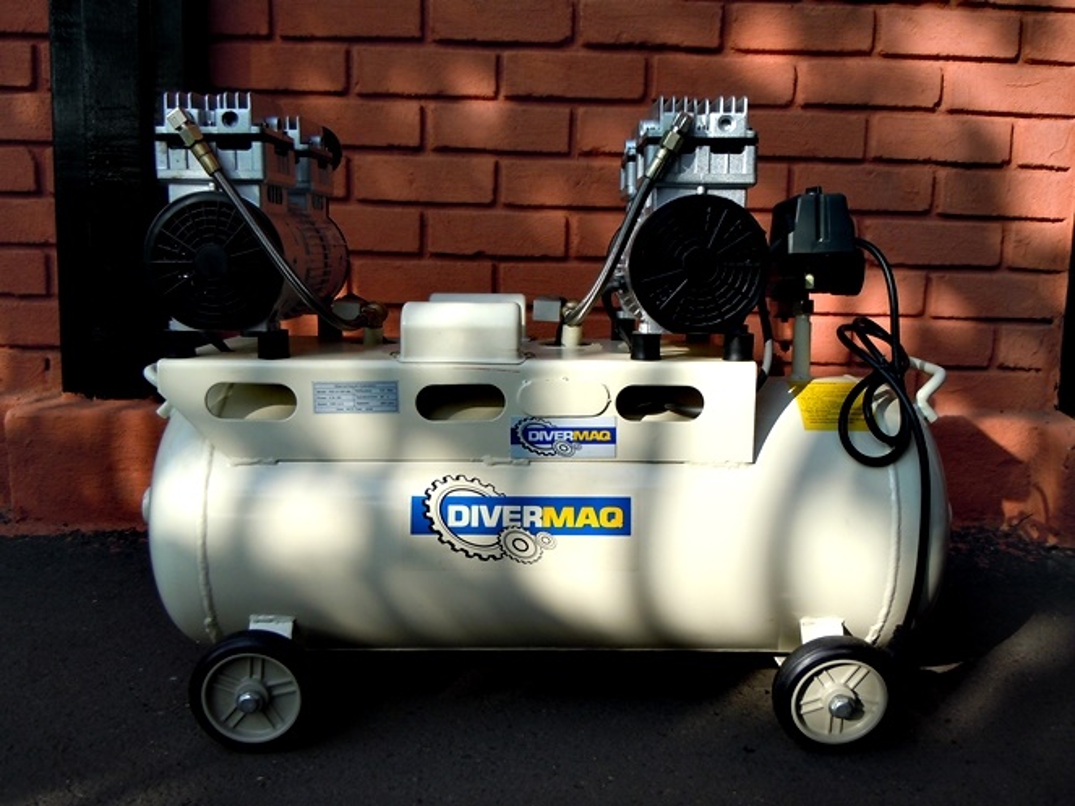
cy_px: 403
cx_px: 538
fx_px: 931
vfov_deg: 46.8
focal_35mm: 30
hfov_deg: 60.0
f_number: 3.5
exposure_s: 1/800
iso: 100
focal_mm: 5.4
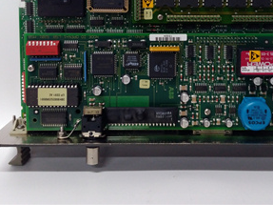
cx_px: 166
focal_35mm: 47
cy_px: 27
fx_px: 371
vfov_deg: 29.8
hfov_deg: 40.2
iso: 294
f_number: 2
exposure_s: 1/33
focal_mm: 3.79
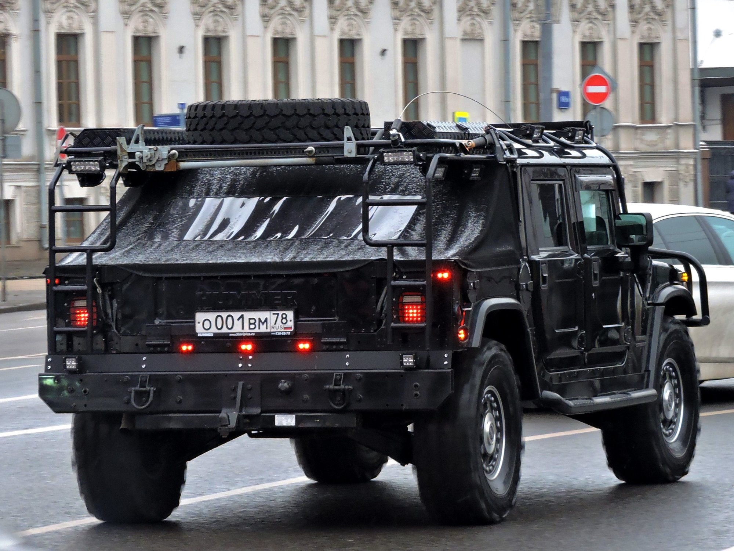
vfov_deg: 8.7
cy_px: 276
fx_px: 3605
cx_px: 367
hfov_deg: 11.6
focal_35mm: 170
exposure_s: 1/60
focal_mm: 30.5
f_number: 5.2
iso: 400
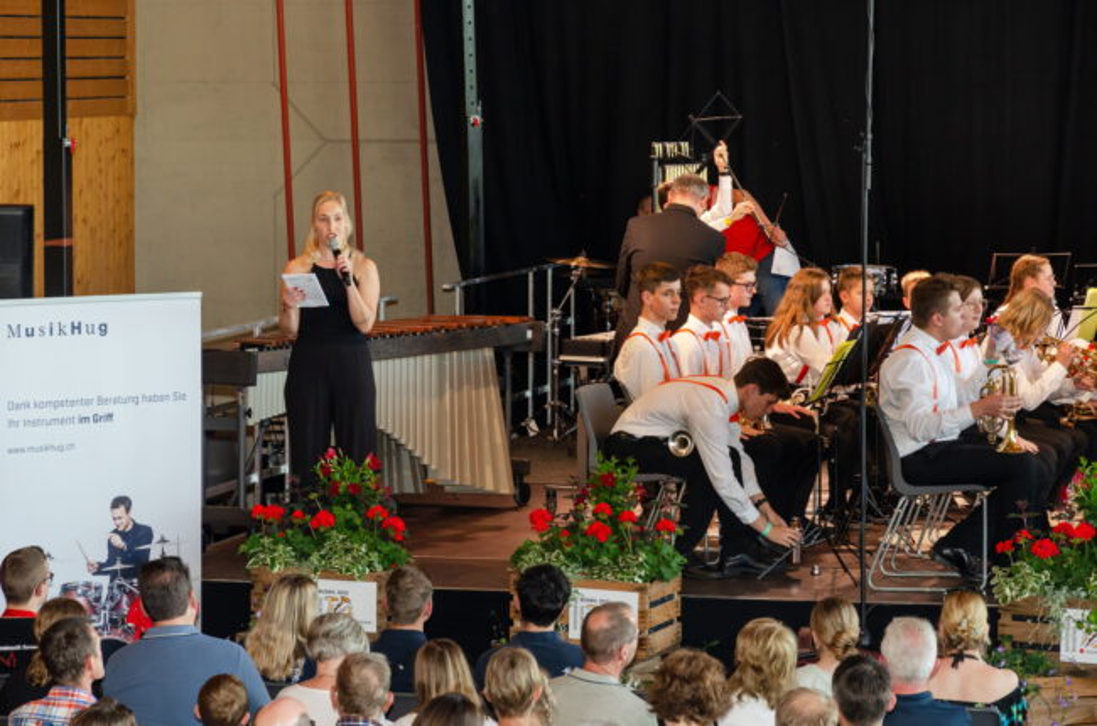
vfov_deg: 11.4
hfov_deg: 17.1
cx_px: 548
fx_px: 3648
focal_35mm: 120
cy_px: 363
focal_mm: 80
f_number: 5
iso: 800
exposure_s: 1/100
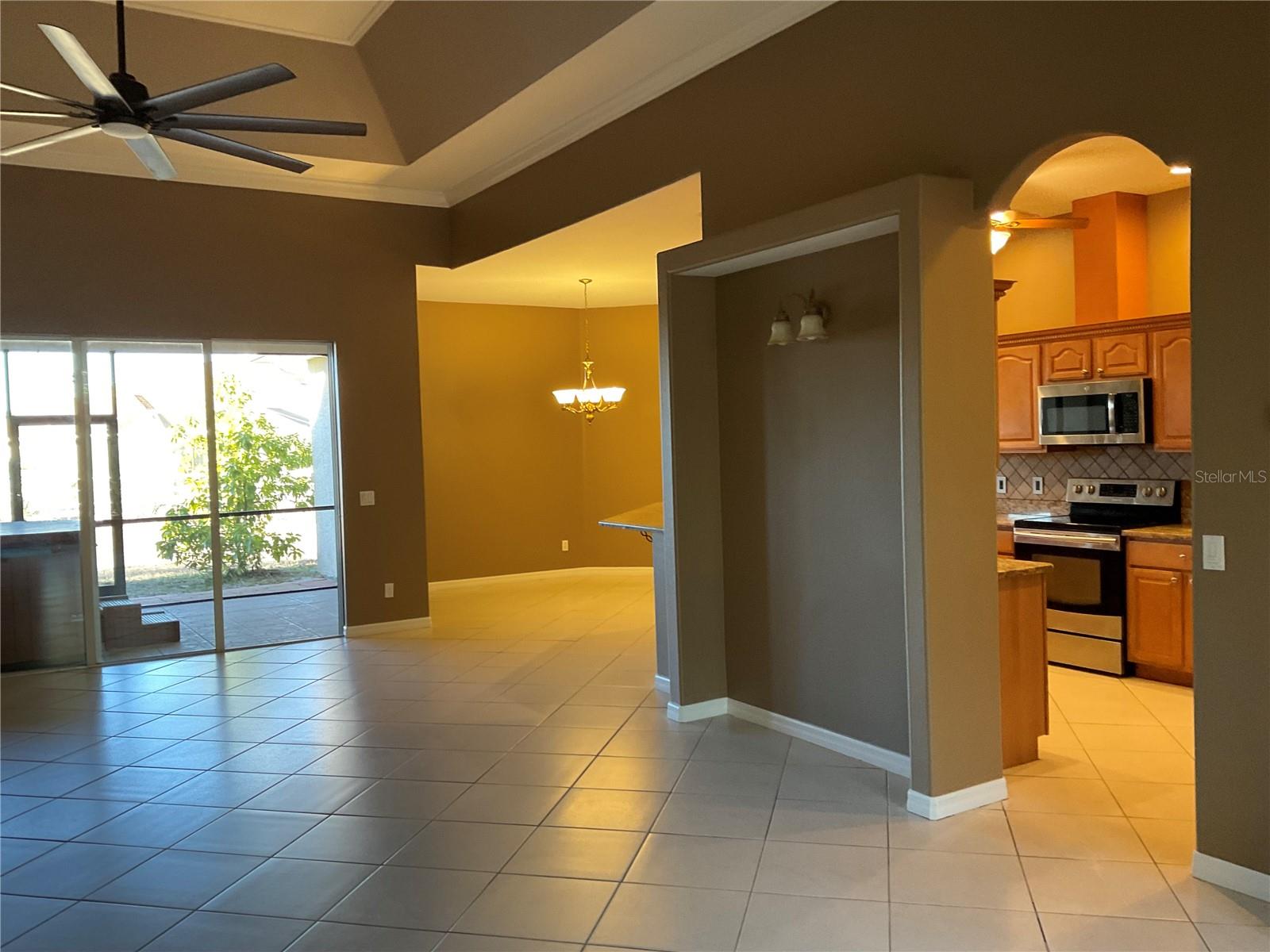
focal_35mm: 29
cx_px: 635
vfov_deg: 48.2
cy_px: 476
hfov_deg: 61.7
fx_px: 1064
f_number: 1.8
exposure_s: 1/60
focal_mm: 3
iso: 80
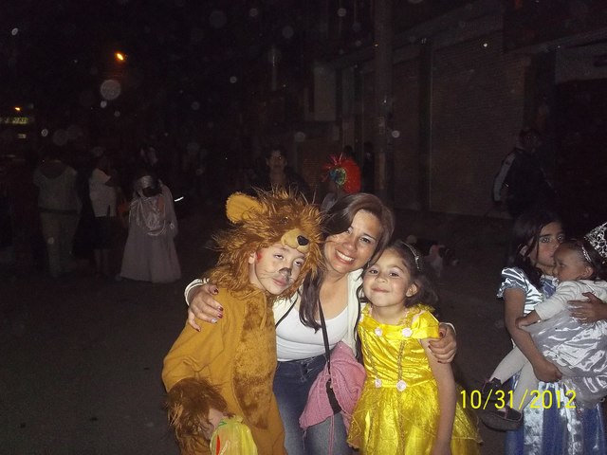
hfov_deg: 49.0
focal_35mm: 38
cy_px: 228
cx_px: 304
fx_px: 666
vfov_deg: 37.7
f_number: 4.5
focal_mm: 6.3
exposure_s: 1/60
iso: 360
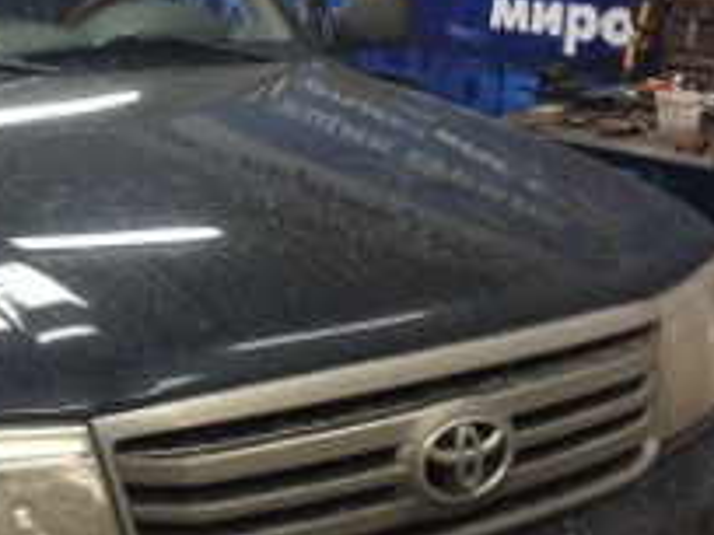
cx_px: 144
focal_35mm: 57
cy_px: 252
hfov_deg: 32.8
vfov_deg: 25.7
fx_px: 1176
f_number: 2.2
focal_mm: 4.15
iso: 200
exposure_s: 1/33
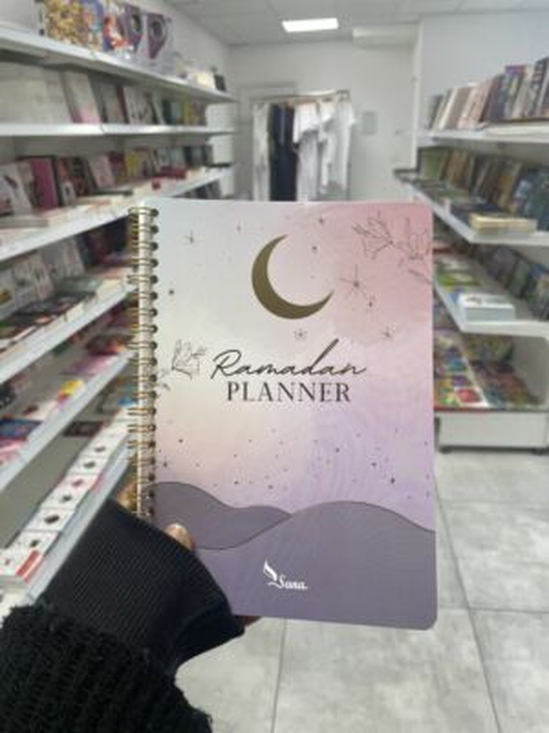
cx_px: 274
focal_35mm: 26
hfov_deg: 53.1
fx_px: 550
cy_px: 366
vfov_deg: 67.3
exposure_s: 1/100
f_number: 1.6
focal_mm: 4.2
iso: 64
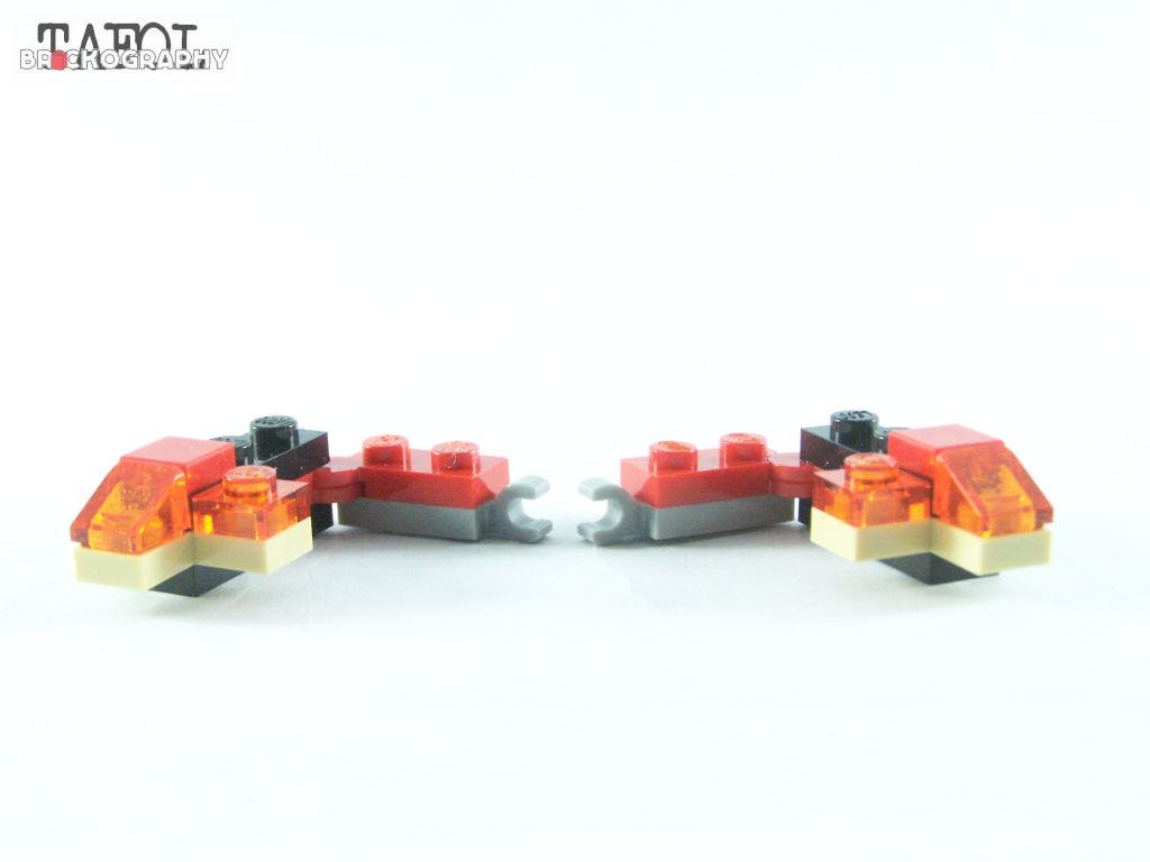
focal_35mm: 64
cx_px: 575
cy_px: 431
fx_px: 2126
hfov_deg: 30.3
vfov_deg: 22.9
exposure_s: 1/60
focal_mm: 10.7
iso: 400
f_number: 4
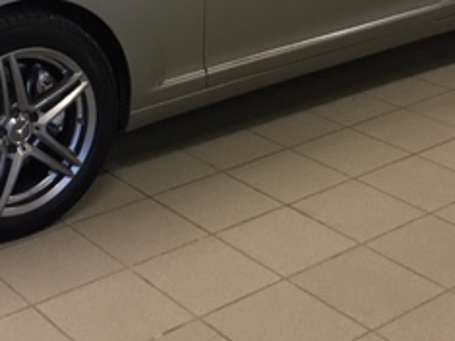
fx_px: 1038
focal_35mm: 79
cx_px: 165
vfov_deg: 17.8
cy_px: -56
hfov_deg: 24.6
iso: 125
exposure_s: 1/33
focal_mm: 4.15
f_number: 2.2
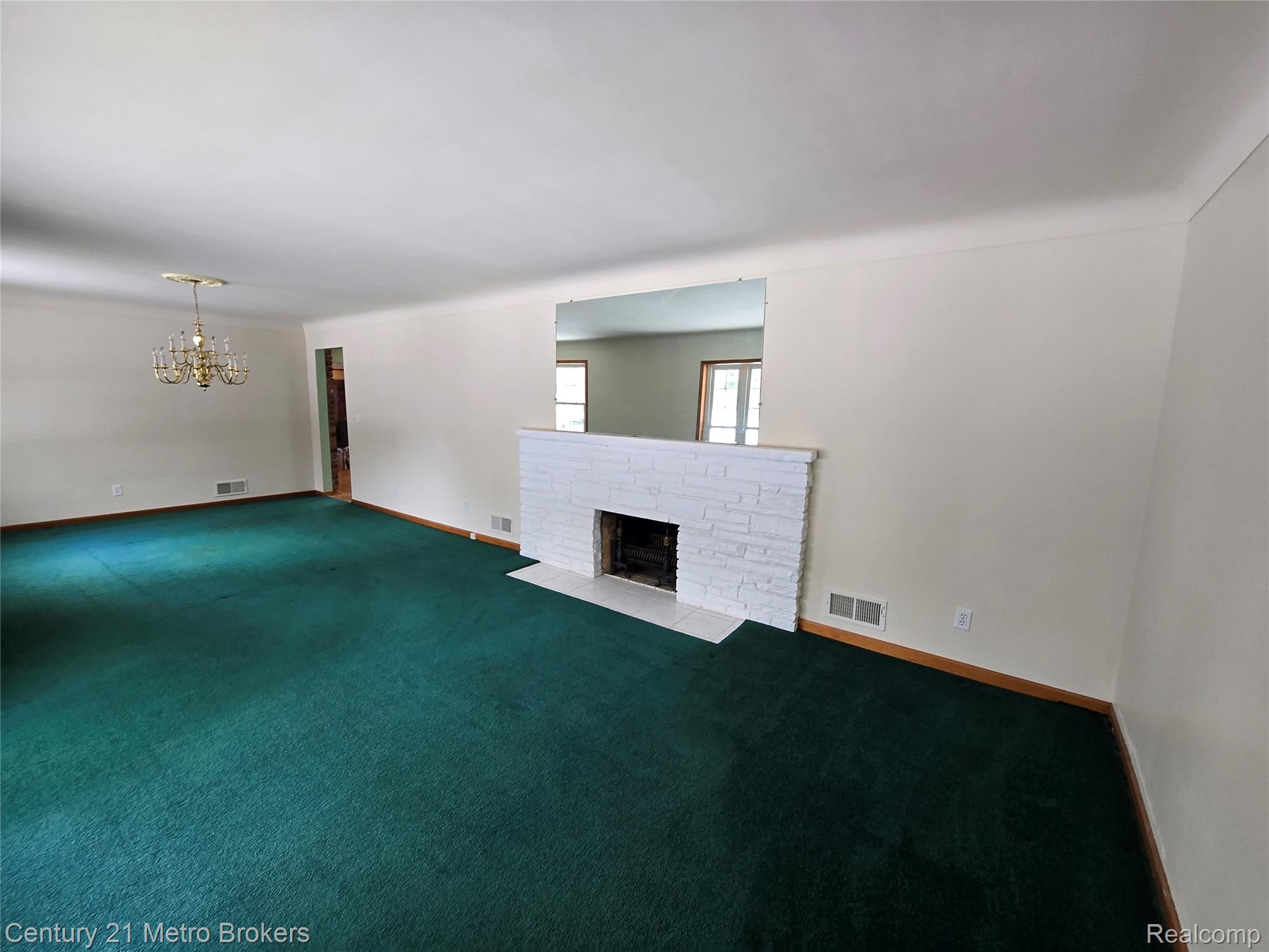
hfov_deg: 106.2
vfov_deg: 89.9
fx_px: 477
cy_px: 476
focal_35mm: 13
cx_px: 634
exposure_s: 1/60
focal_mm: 2.2
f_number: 2.2
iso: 125
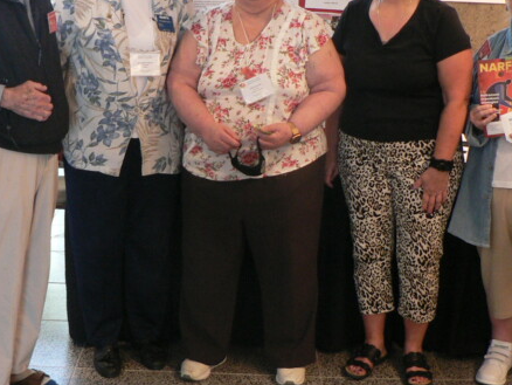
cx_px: 213
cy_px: 161
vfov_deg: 23.3
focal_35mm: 63
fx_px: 932
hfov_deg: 30.7
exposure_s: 1/20
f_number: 2.8
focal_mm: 6
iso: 200
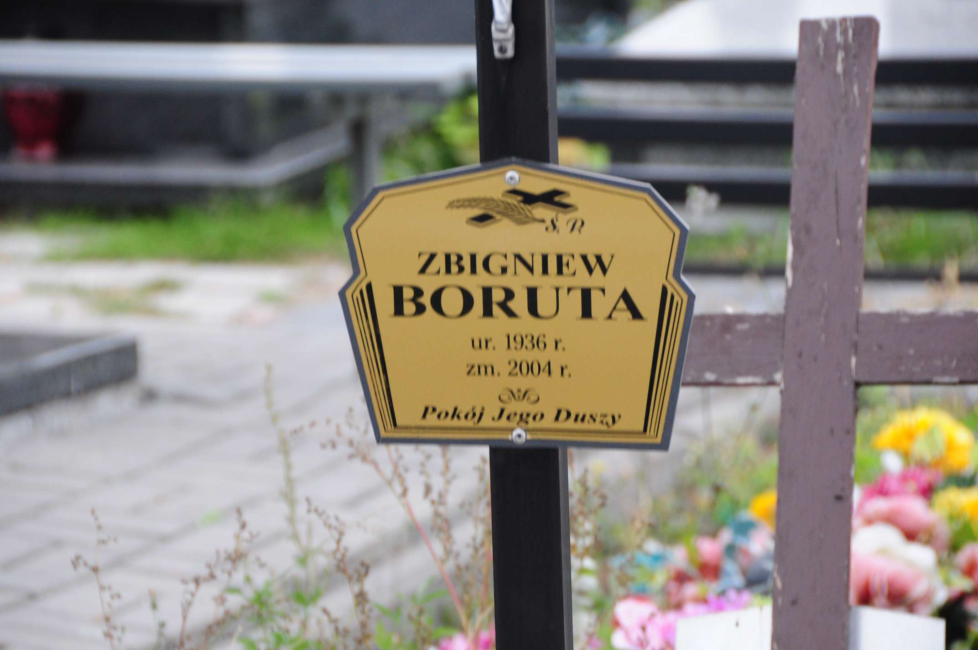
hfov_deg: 9.2
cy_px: 325
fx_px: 6105
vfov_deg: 6.1
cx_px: 489
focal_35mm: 225
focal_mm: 150
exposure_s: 1/125
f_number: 7.1
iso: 640
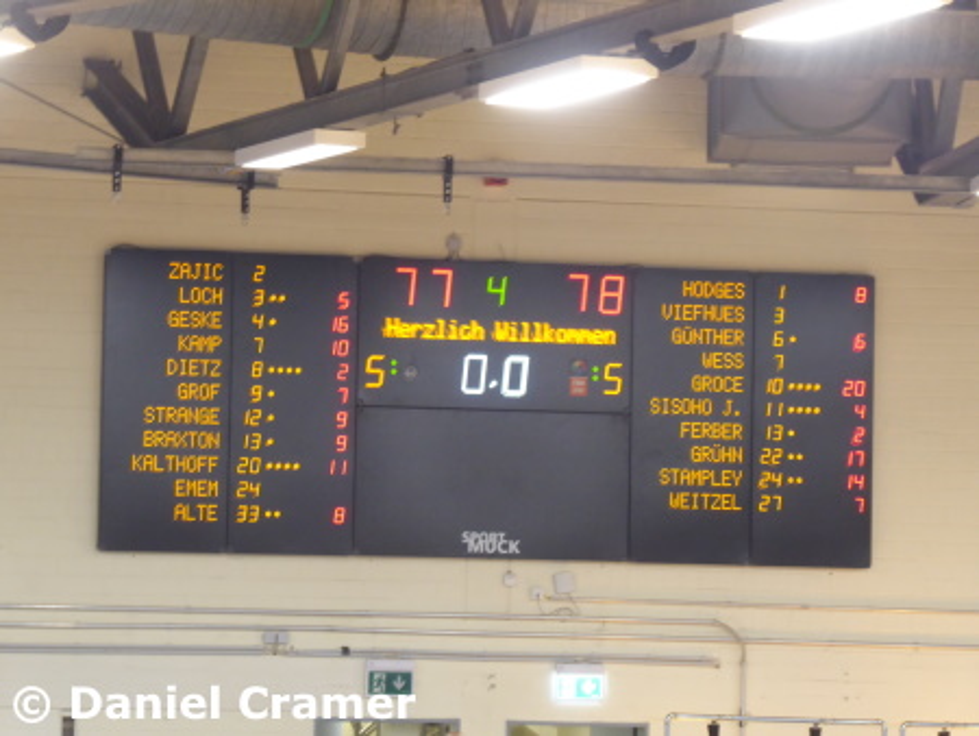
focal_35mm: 200
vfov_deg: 7.4
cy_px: 368
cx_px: 490
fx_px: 5659
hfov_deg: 9.9
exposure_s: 1/10
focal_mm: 35.8
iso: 400
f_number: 5.6
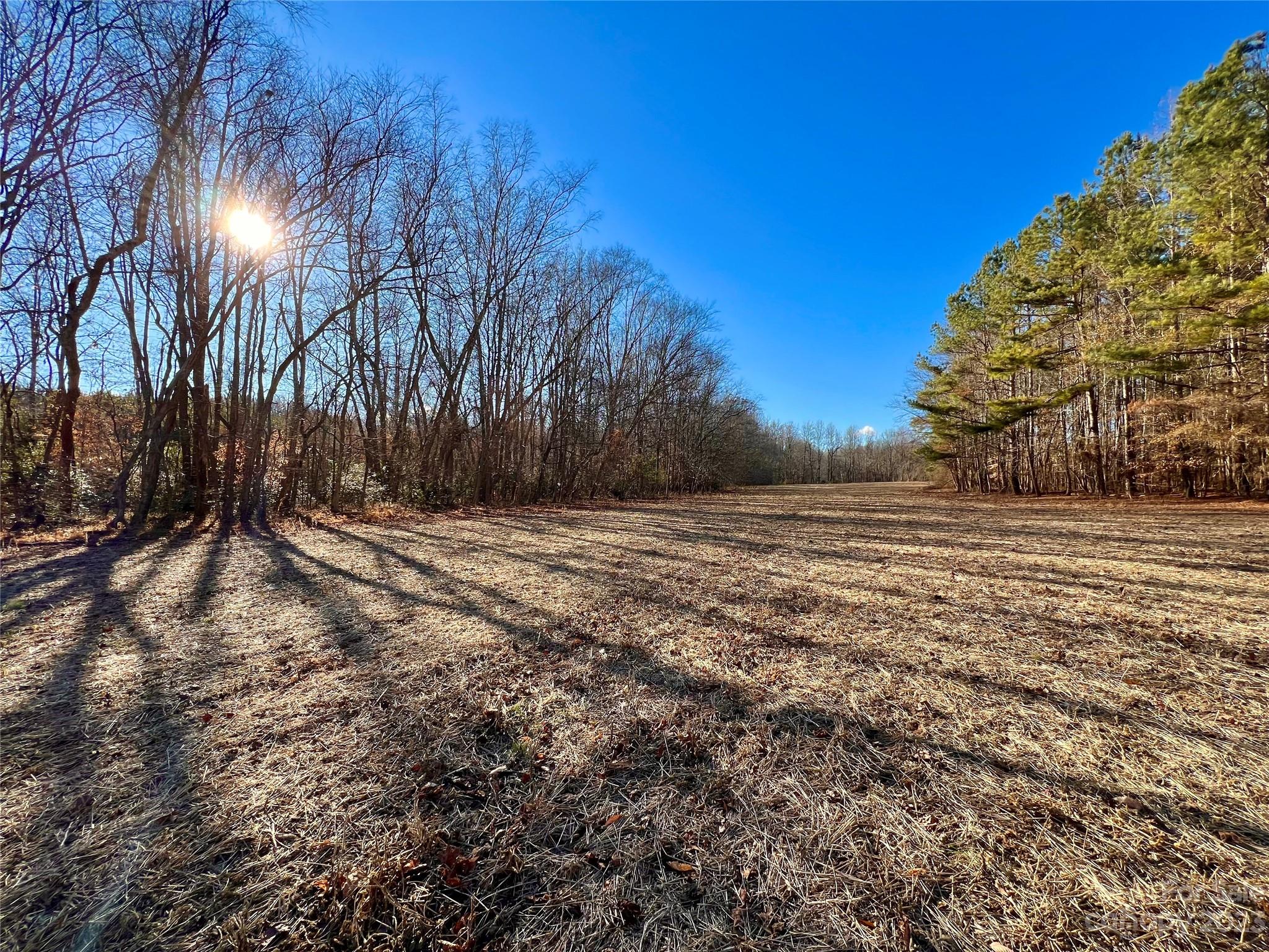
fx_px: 477
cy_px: 476
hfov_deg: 106.2
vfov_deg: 89.9
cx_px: 634
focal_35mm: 13
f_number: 1.8
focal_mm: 1.57
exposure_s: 1/602
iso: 32
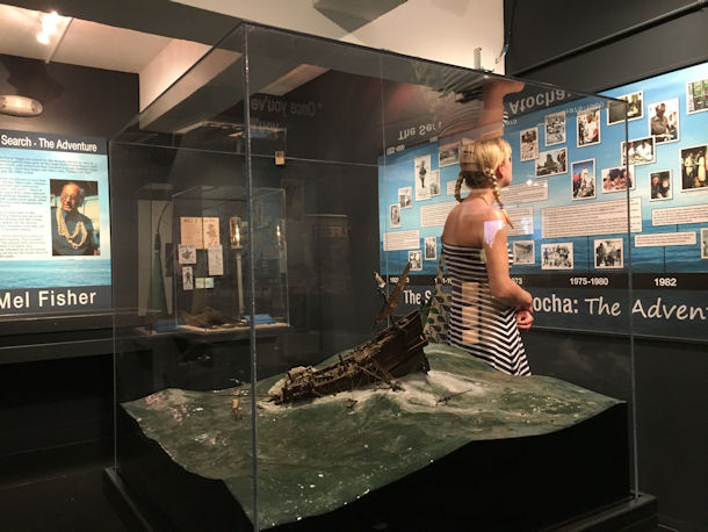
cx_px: 354
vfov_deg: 48.3
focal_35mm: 29
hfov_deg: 61.6
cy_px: 266
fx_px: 593
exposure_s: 1/30
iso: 200
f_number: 2.2
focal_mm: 4.15
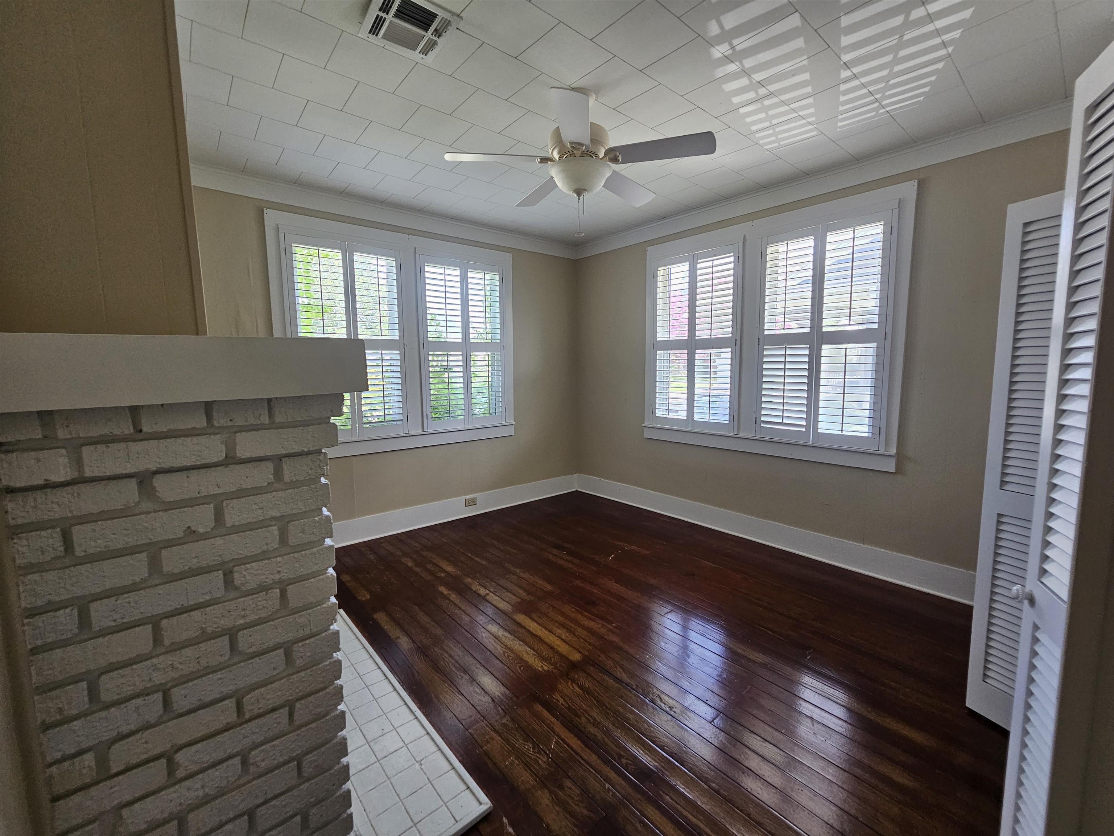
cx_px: 557
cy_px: 418
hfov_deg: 106.2
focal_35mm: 13
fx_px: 418
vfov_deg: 89.9
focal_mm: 2.2
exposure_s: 1/60
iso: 160
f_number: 2.2
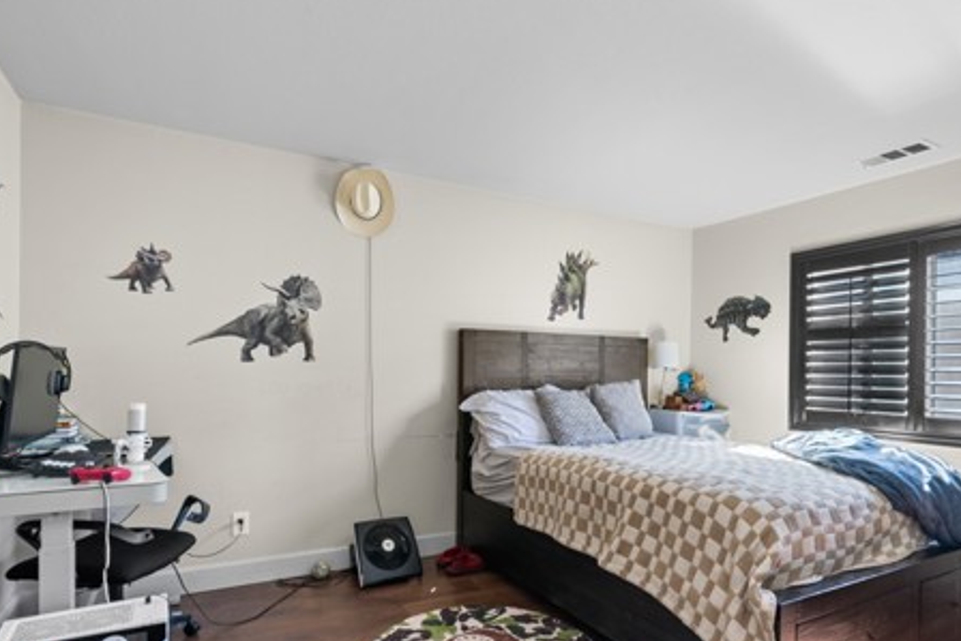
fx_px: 534
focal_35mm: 20
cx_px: 491
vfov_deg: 61.6
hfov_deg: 83.9
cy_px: 374
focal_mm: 14
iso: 200
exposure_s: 2
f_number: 9
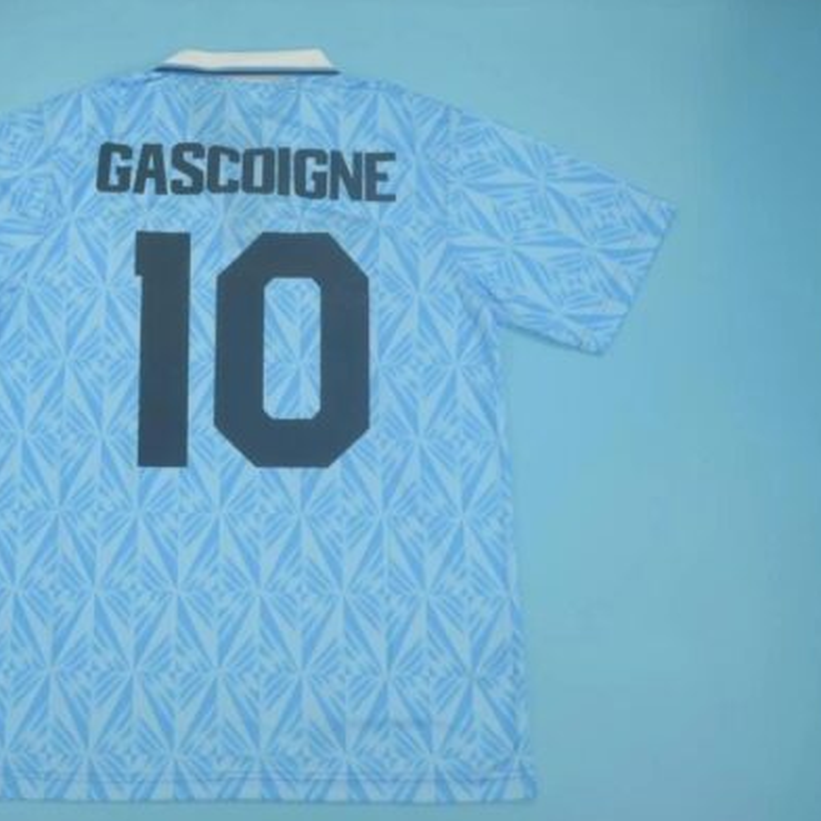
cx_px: 237
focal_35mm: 39
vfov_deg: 42.8
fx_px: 1046
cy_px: 413
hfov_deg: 41.9
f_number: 3.8
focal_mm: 20
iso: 200
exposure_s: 1/125
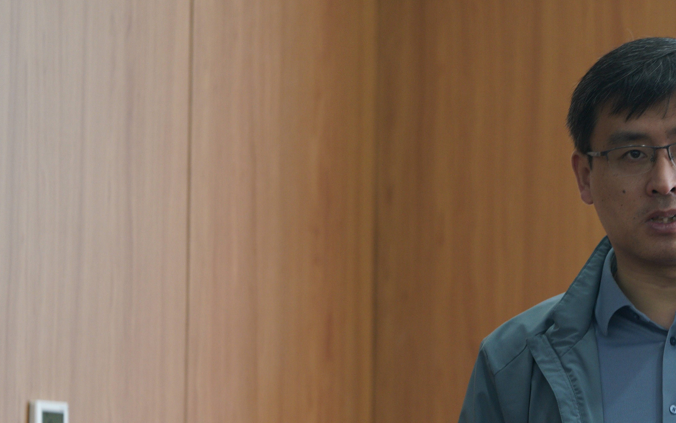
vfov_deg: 2.6
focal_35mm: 508
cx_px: 772
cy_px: 353
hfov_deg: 4.1
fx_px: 9360
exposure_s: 1/60
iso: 500
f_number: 2.8
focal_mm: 200
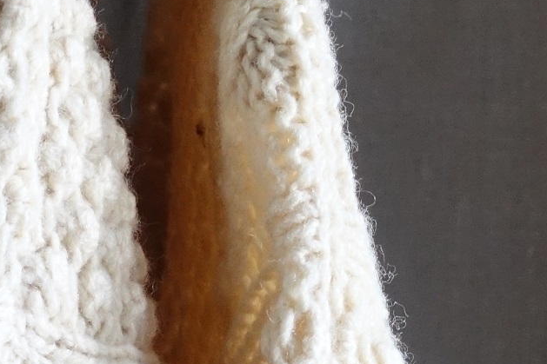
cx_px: -372
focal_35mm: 187
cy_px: 237
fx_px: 2840
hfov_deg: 10.5
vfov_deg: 7.3
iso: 800
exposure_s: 1/40
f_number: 2.8
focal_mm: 15.74
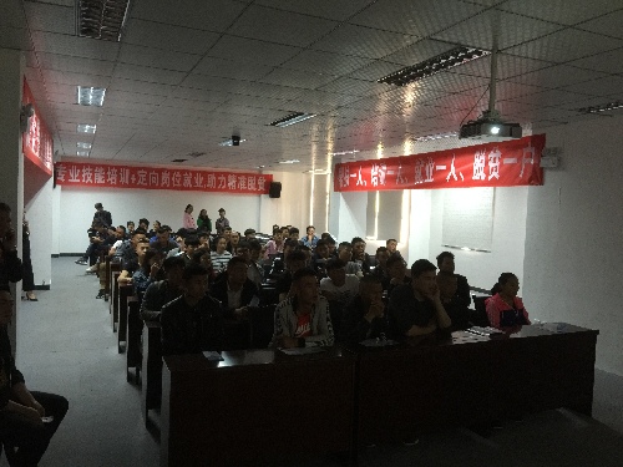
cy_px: 234
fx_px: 522
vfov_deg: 48.2
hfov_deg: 61.7
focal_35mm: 29
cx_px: 312
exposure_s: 1/17
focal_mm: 4.15
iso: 160
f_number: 2.2
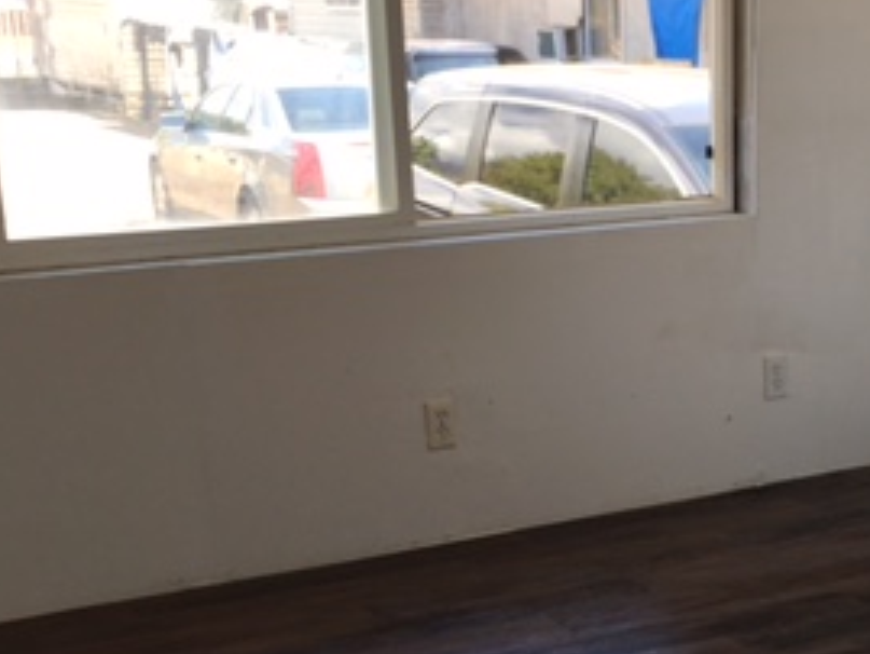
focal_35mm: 69
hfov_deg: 27.3
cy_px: 508
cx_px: 760
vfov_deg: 21.1
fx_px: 1735
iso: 32
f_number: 2.2
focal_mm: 4.15
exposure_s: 1/120
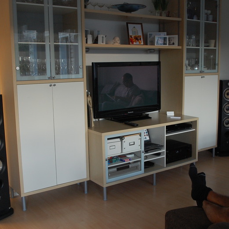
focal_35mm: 43
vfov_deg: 39.2
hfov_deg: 39.2
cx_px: 116
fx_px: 322
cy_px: 115
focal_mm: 22
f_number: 4
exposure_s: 1/30
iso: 720
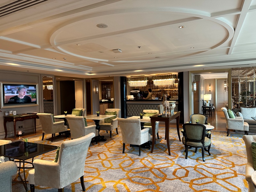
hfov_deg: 71.6
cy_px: 96
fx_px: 177
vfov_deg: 56.8
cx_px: 128
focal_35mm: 24
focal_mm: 6.86
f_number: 1.78
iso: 250
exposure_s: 1/74
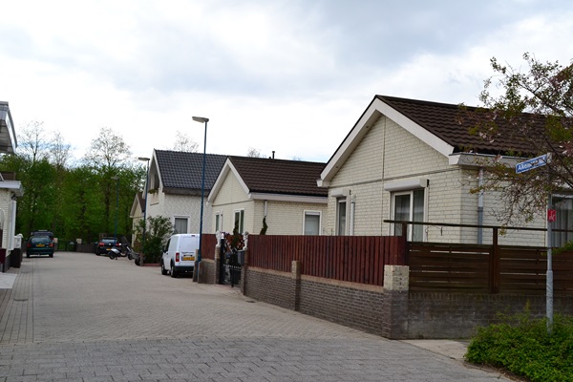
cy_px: 191
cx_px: 286
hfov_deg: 46.4
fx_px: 668
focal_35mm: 42
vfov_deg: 31.9
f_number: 14
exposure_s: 1/800
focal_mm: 28
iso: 800
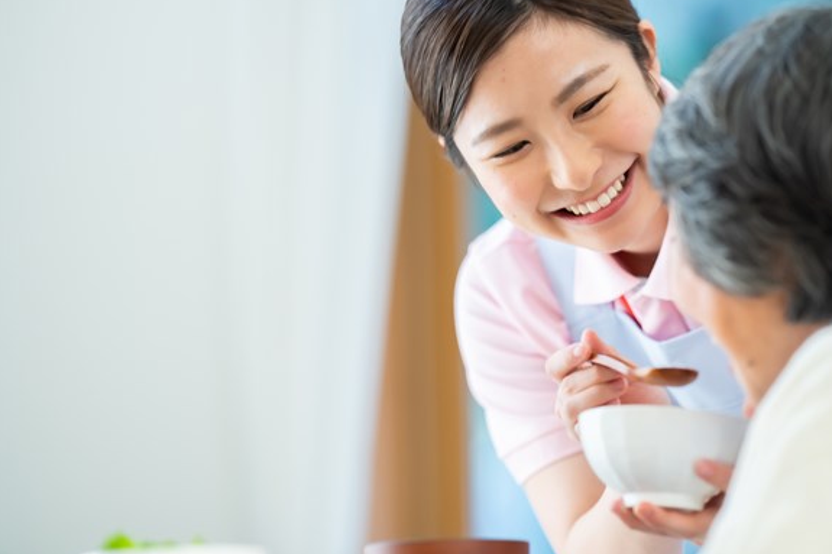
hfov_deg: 12.2
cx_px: 470
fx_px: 3904
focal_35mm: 169
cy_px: 268
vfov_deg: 8.1
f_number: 2.2
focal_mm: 135
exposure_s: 1/125
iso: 800
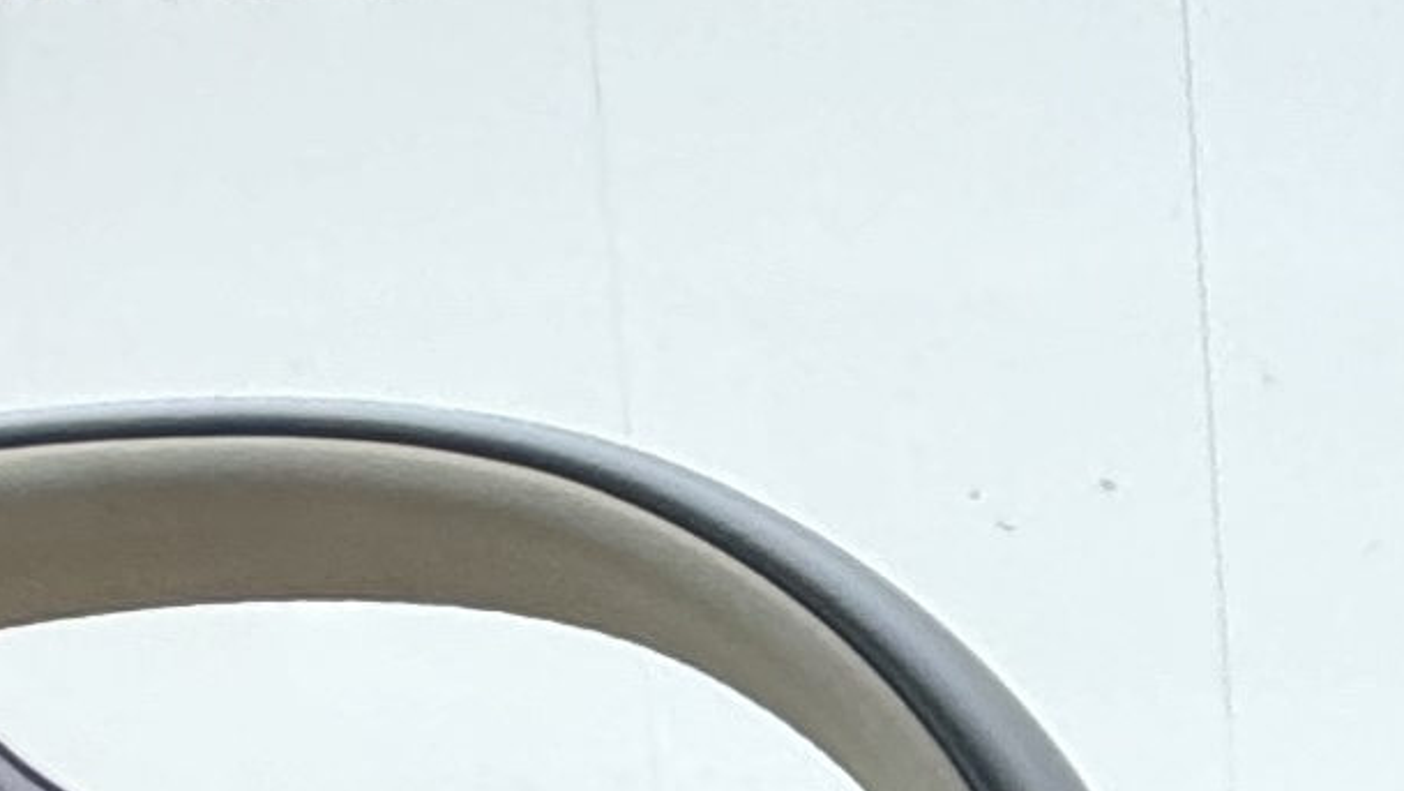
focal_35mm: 101
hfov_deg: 17.4
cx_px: 2501
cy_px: 1222
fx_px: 3761
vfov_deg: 11.5
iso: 160
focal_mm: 2.22
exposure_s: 1/50
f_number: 2.2
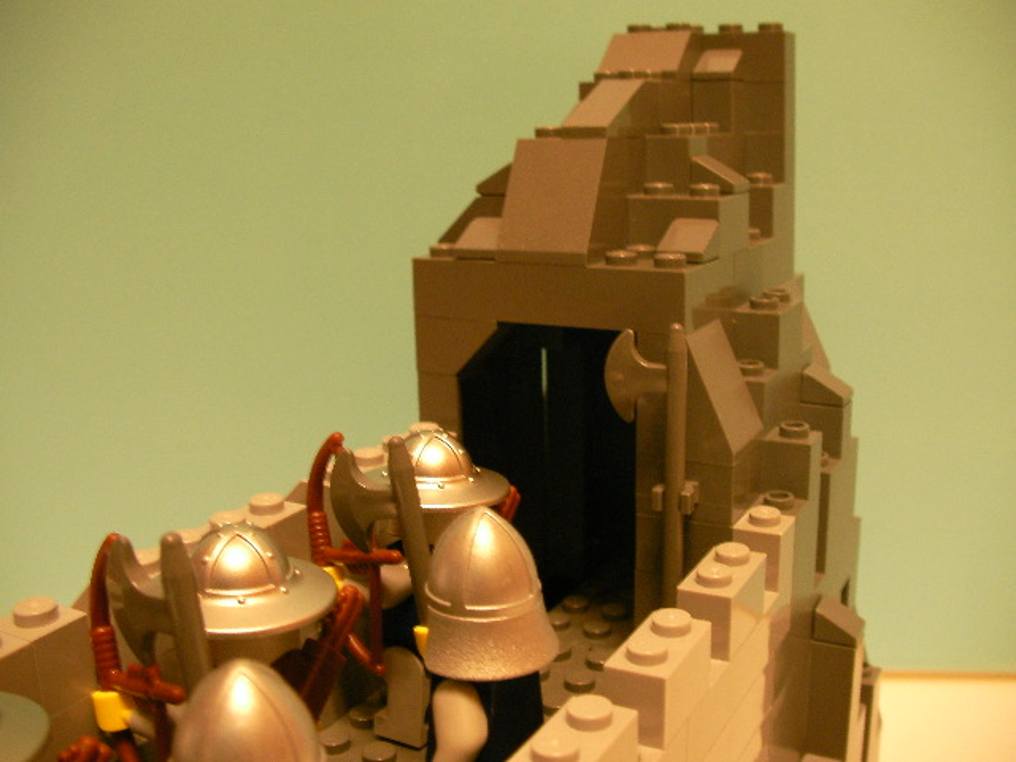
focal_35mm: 38
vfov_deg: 37.7
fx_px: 1115
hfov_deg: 49.0
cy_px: 381
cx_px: 508
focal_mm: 6.3
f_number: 3.5
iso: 200
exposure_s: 1/4.9
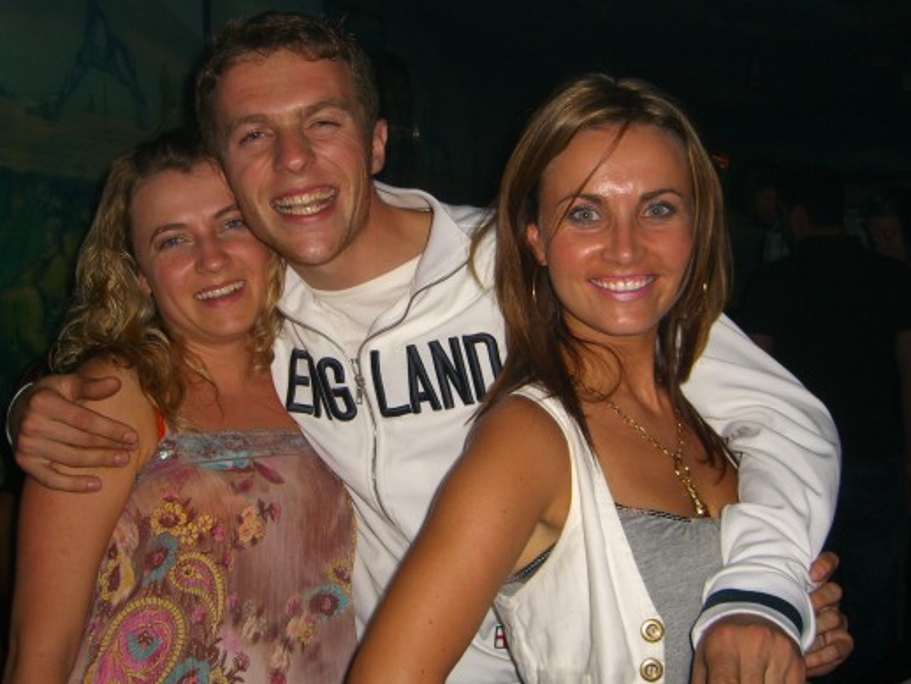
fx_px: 1158
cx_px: 401
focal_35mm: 44
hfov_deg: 42.9
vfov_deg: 32.9
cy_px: 302
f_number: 2.8
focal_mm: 7.9
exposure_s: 1/60
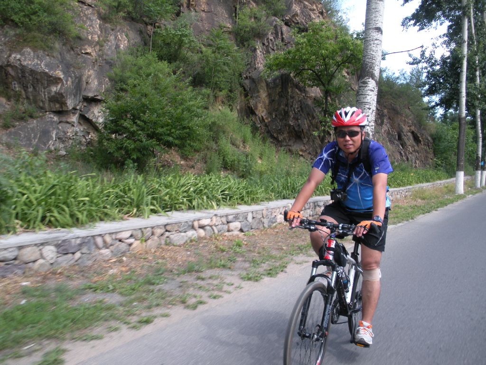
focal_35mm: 36
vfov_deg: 39.7
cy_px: 182
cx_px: 243
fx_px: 505
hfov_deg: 51.4
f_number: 3.5
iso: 64
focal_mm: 6.3
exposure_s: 1/141
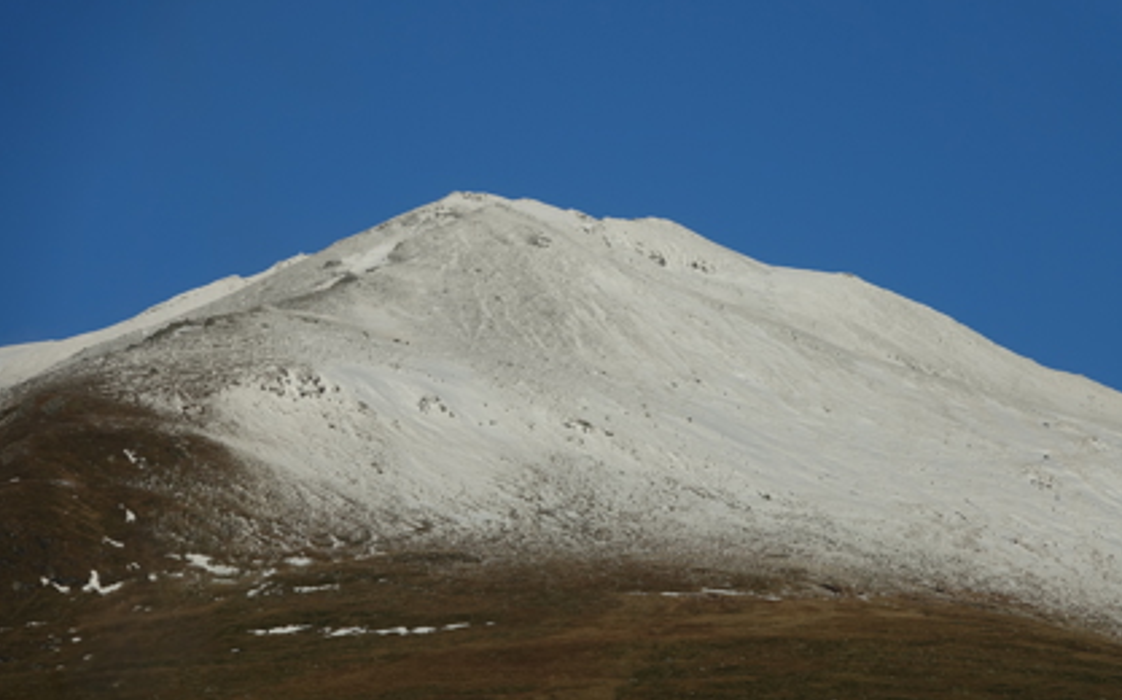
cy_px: 355
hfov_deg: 8.0
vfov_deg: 5.0
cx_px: 562
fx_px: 8037
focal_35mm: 263
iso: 100
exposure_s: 1/1000
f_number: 5.6
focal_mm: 93.9
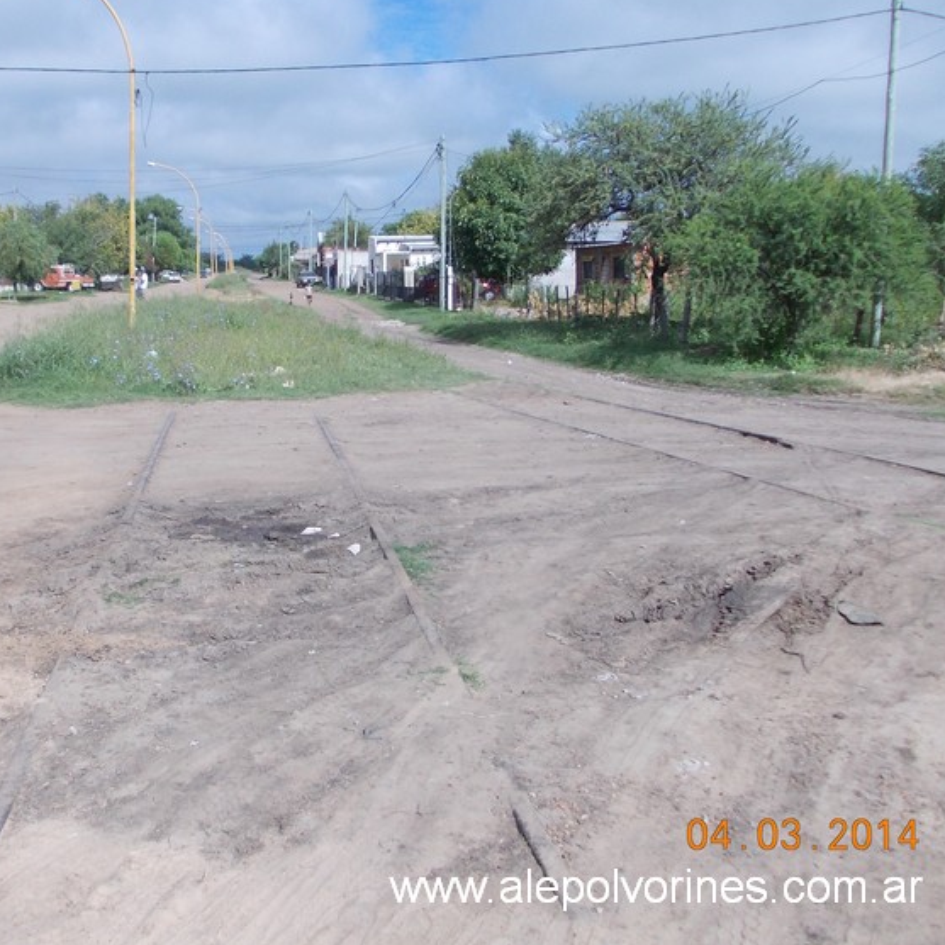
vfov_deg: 48.4
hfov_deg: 47.9
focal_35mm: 34
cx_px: 336
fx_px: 1050
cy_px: 463
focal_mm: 4
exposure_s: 1/400
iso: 80
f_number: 5.4
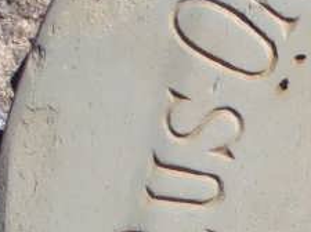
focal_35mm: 465
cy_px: 613
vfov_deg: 3.1
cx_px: 611
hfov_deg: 4.2
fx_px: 4171
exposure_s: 1/640
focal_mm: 14
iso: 80
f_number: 4.3
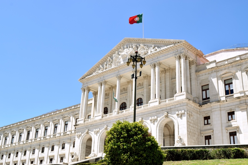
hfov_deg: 43.6
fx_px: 310
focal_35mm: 45
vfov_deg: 29.9
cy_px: 82
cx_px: 124
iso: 100
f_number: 10
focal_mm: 30
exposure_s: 1/200
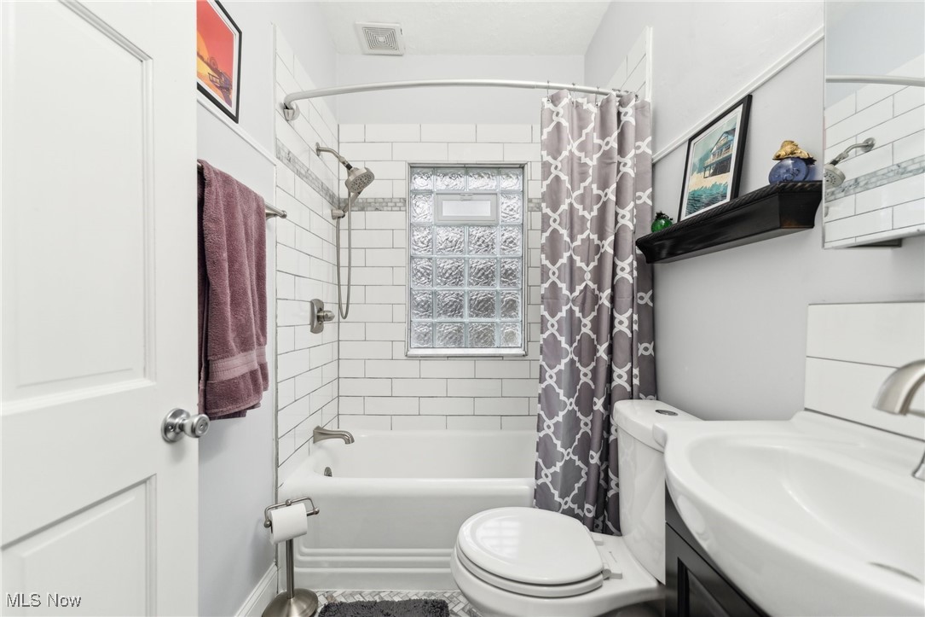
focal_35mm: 14
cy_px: 308
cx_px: 462
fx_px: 360
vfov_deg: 81.2
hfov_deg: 104.3
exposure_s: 1/160
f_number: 2.8
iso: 640
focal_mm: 14
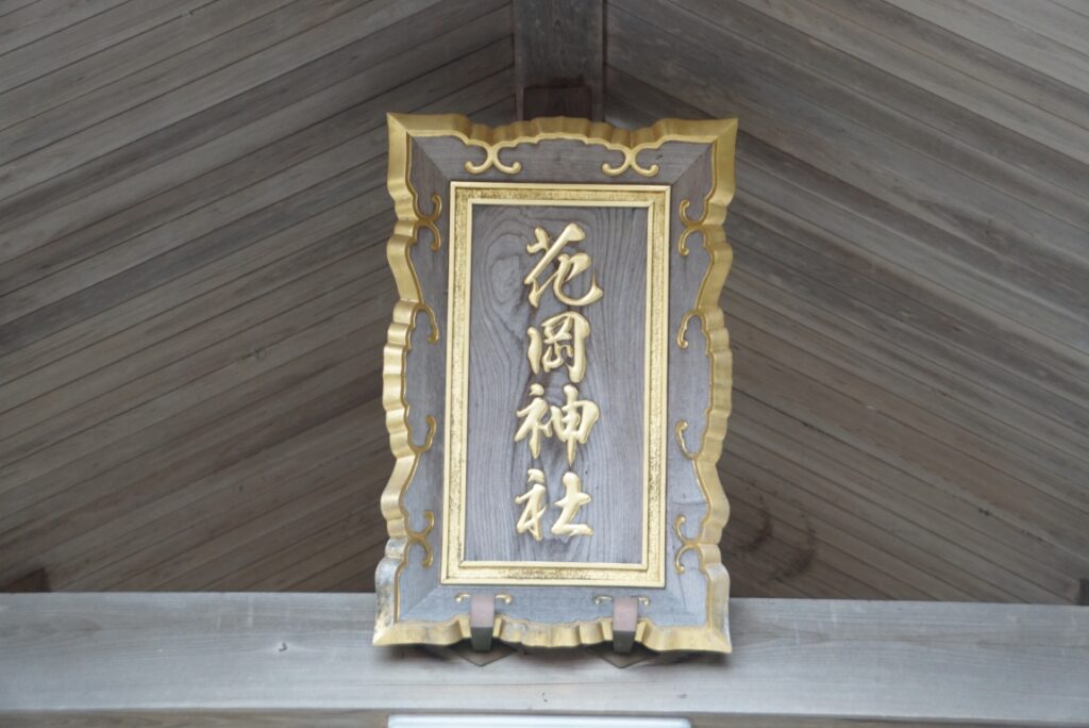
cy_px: 364
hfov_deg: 15.2
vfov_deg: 10.2
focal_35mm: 135
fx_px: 4086
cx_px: 544
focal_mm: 90
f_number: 5.6
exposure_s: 1/160
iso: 1000
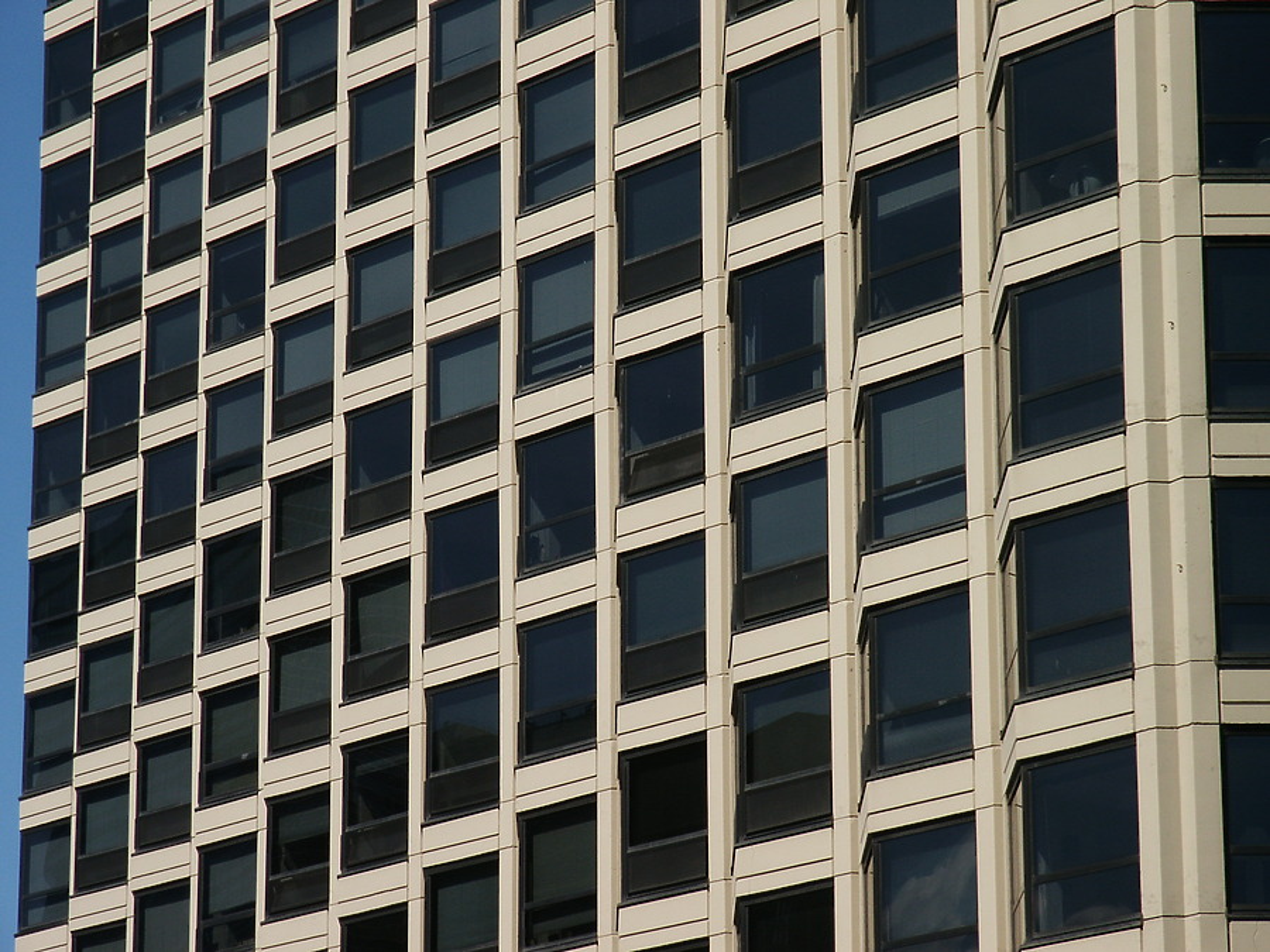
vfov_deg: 10.7
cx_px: 635
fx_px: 5100
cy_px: 476
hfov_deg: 14.2
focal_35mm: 139
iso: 64
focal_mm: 28.23
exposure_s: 1/250
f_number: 8
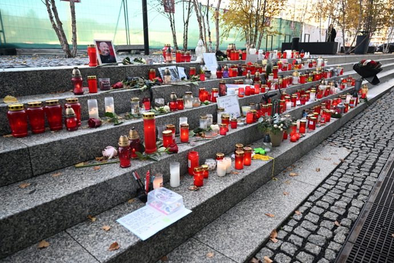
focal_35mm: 26
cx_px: 197
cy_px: 132
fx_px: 285
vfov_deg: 49.6
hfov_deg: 69.4
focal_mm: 26
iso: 2500
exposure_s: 1/2000
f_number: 3.5
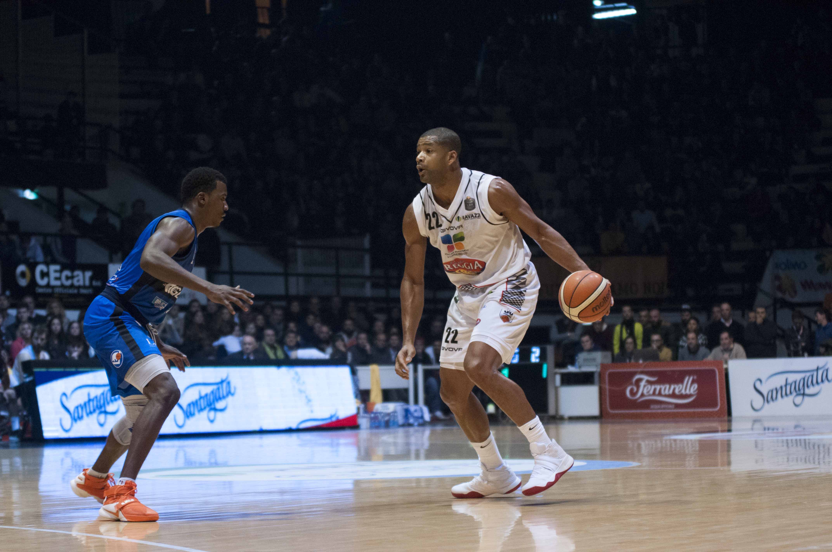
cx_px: 416
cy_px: 276
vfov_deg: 13.0
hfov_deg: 19.5
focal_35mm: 105
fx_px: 2424
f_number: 2.8
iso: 1600
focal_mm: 70
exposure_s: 1/500
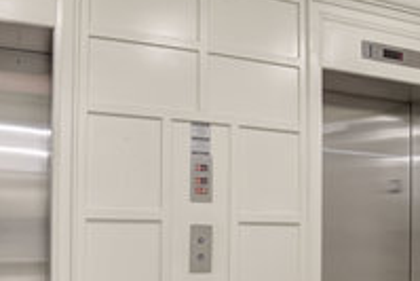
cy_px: 224
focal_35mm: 35
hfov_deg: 53.7
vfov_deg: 36.6
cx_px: 153
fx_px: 409
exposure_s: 1/2
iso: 320
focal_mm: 16
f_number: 8
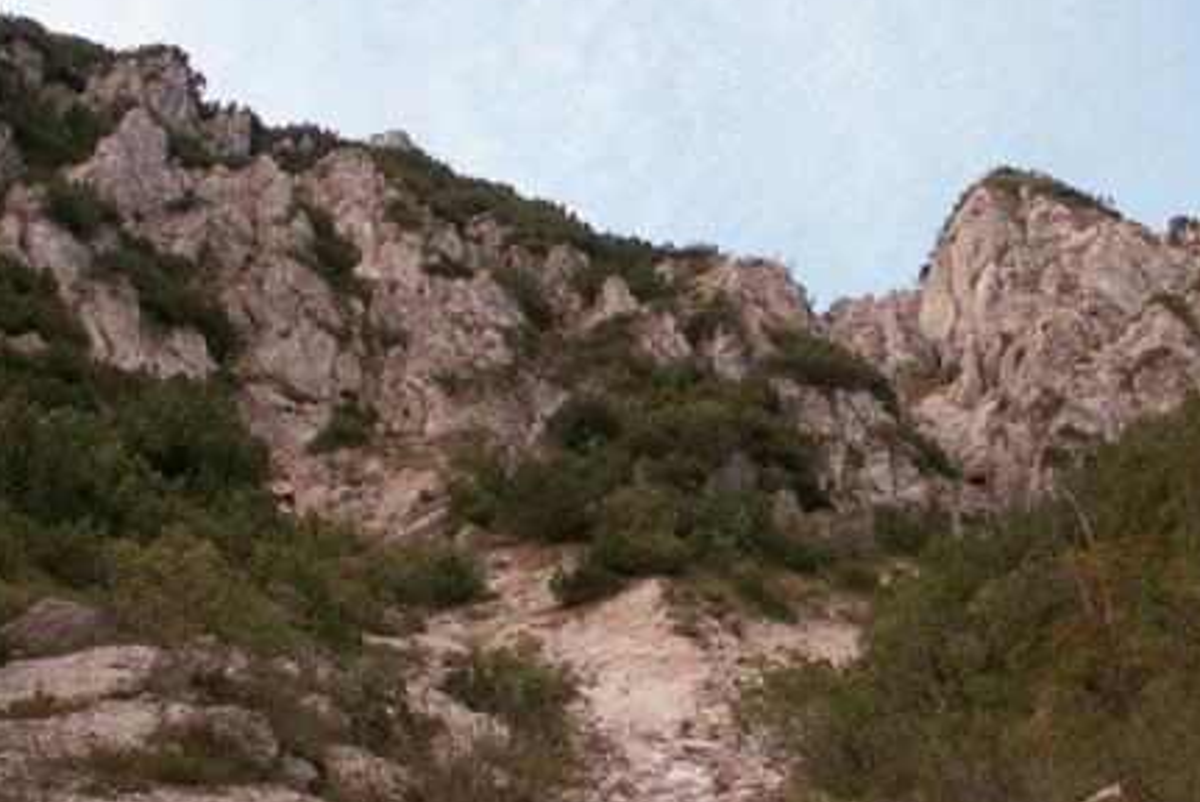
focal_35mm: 54
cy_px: 356
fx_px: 1801
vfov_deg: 25.1
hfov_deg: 36.5
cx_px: 785
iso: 50
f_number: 4
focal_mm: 5.86
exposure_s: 1/100
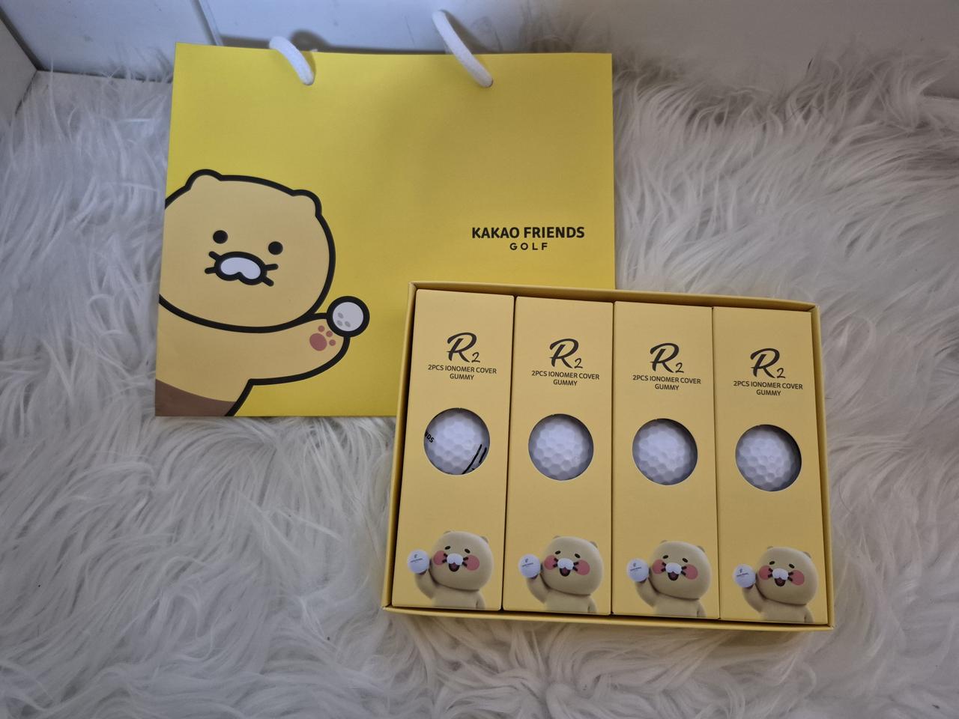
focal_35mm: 23
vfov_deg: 58.9
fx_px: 637
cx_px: 480
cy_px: 360
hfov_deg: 73.9
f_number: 1.8
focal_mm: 5.4
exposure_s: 1/60.2
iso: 1000
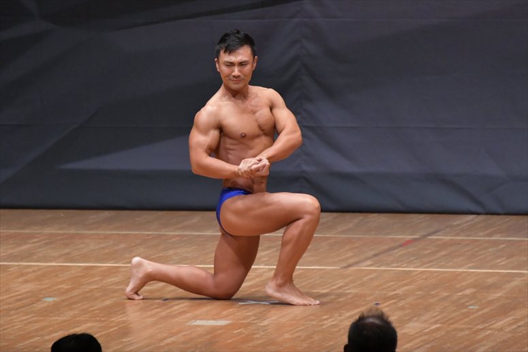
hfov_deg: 5.5
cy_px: 176
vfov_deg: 3.7
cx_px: 264
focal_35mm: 375
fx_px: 5497
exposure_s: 1/400
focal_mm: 250
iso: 6400
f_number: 5.6
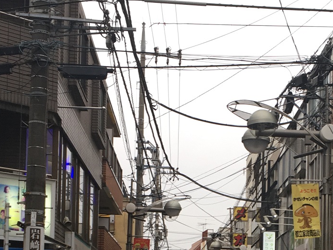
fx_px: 808
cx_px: 246
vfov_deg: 16.9
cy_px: 289
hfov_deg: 23.1
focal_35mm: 84
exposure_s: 1/60
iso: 32
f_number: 2.2
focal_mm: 4.15
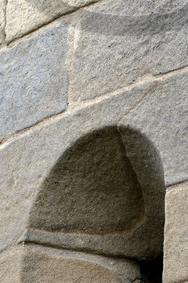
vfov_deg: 3.3
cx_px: 128
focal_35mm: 617
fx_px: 4842
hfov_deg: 2.2
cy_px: -134
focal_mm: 200
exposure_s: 1/250
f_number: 4.5
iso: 200
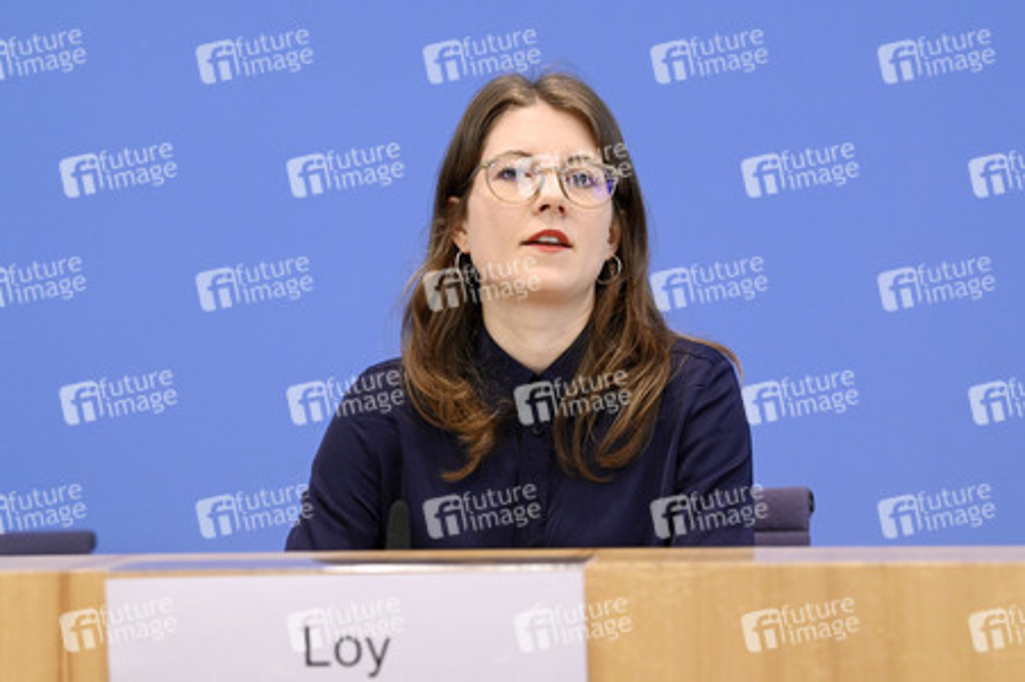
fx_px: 2561
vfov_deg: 15.2
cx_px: 512
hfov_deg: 22.6
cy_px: 341
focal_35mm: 90
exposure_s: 1/400
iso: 4000
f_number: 6.3
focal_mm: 90
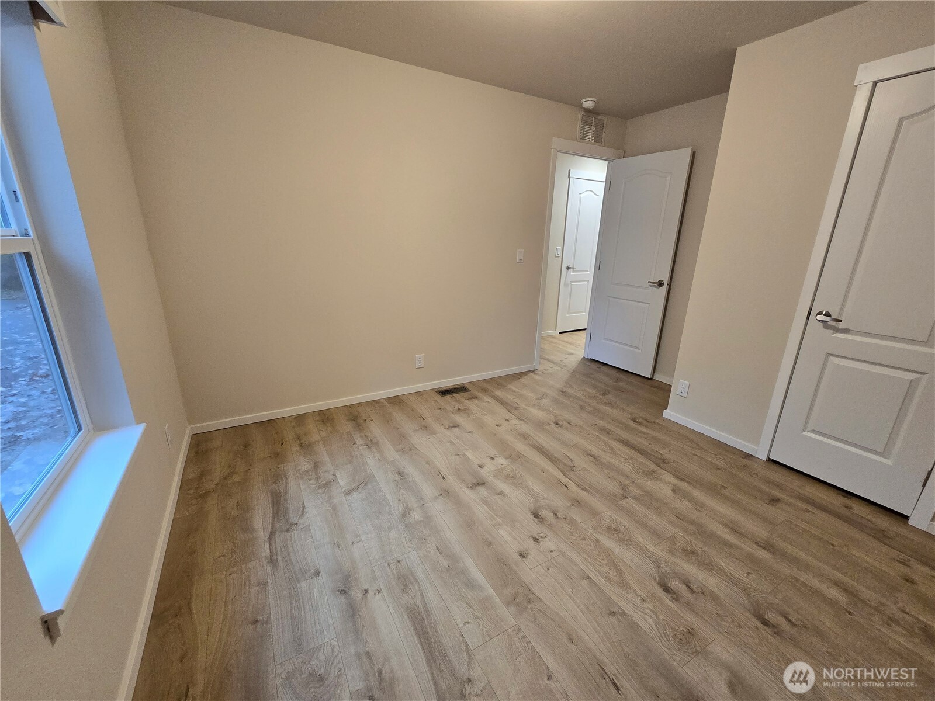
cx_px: 468
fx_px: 351
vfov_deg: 89.9
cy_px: 350
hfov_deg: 106.2
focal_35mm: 13
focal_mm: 2.2
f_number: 2.2
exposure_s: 1/60
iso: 320
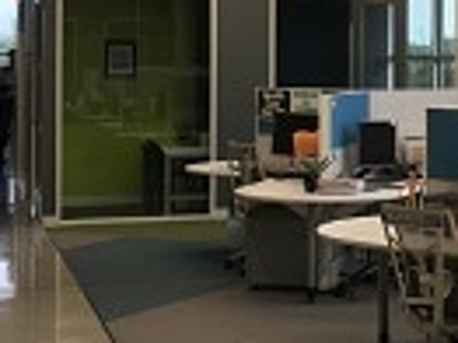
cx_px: 434
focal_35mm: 100
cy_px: 47
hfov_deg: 19.2
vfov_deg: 14.6
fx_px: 1322
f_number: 2.2
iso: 32
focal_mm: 4.15
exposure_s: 1/30
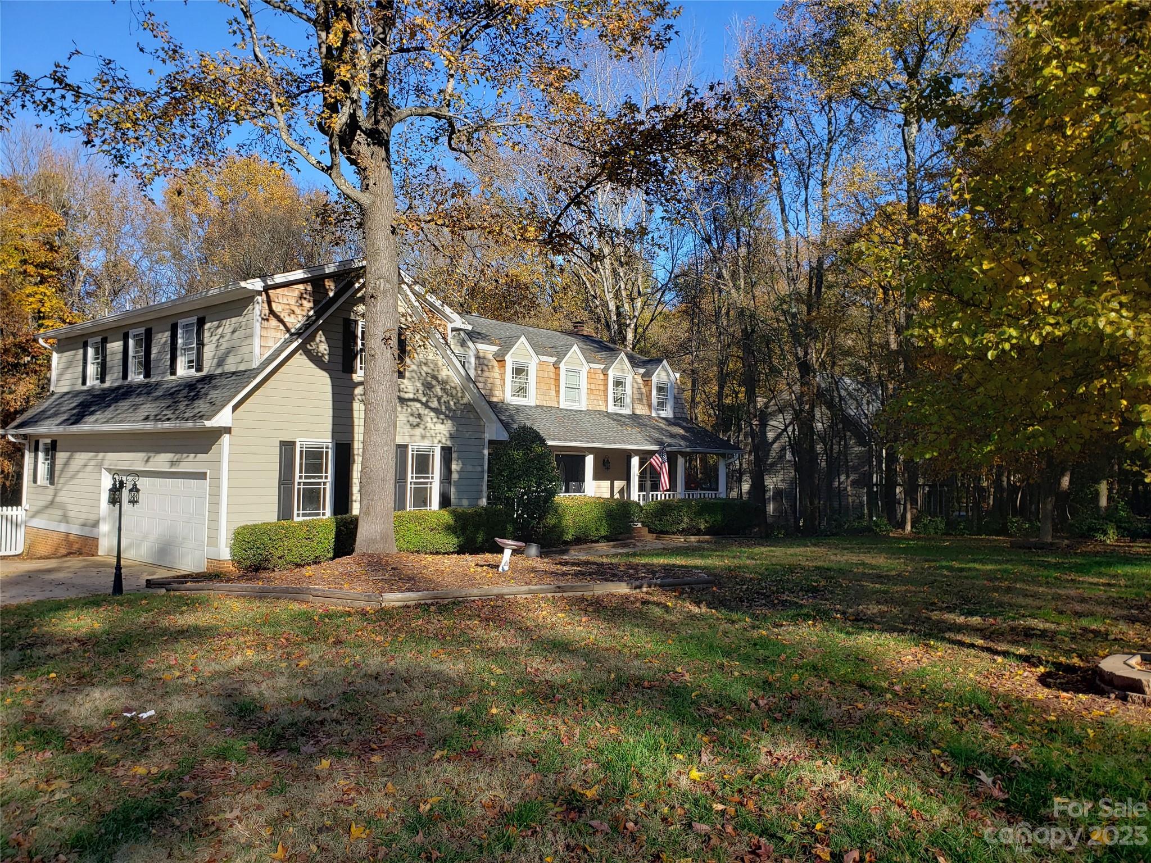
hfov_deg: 67.3
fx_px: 865
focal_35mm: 26
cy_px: 432
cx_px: 576
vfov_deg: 53.1
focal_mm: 4.3
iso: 50
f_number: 2.4
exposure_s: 1/917
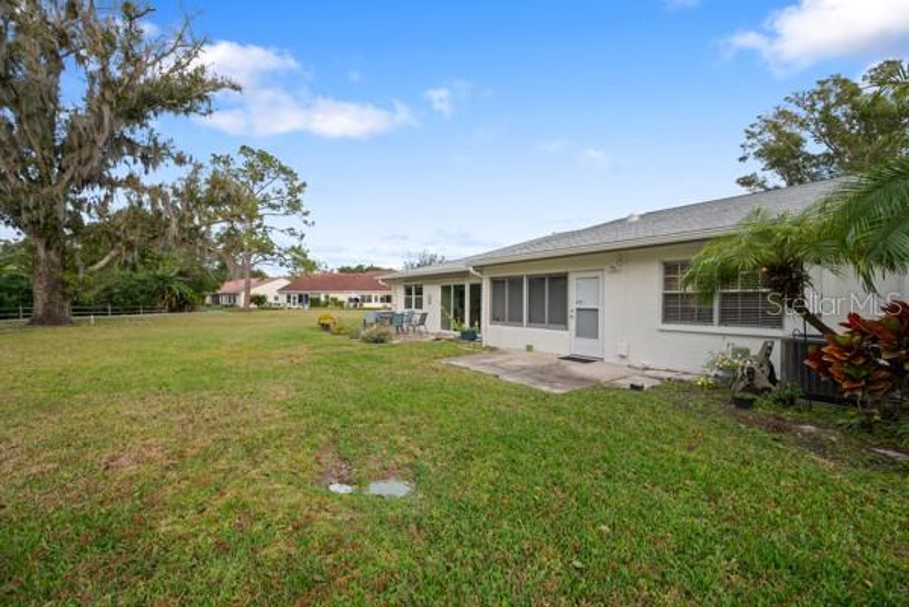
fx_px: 354
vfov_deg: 81.3
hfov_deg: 104.2
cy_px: 304
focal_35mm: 14
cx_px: 454
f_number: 6.3
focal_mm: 14
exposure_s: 1/400
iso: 250
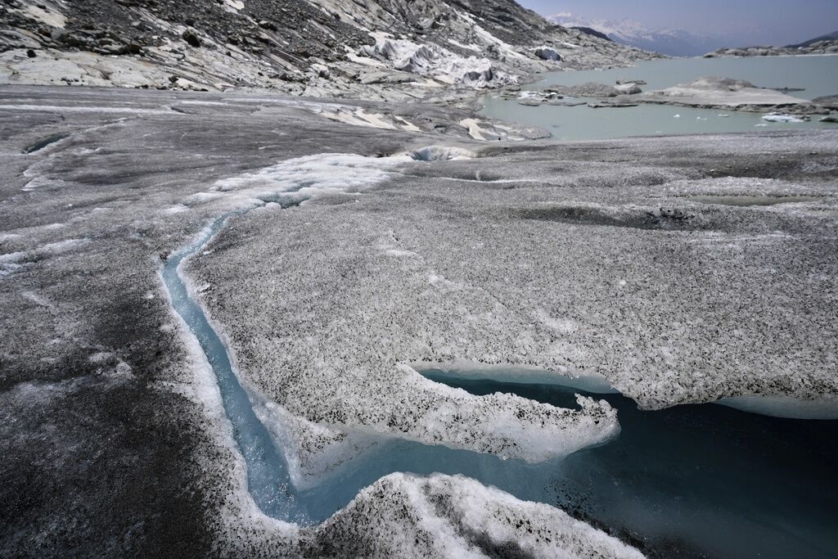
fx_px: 372
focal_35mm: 16
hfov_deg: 96.7
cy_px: 280
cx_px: 419
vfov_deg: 73.8
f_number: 4
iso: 100
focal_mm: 16
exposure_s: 1/2500
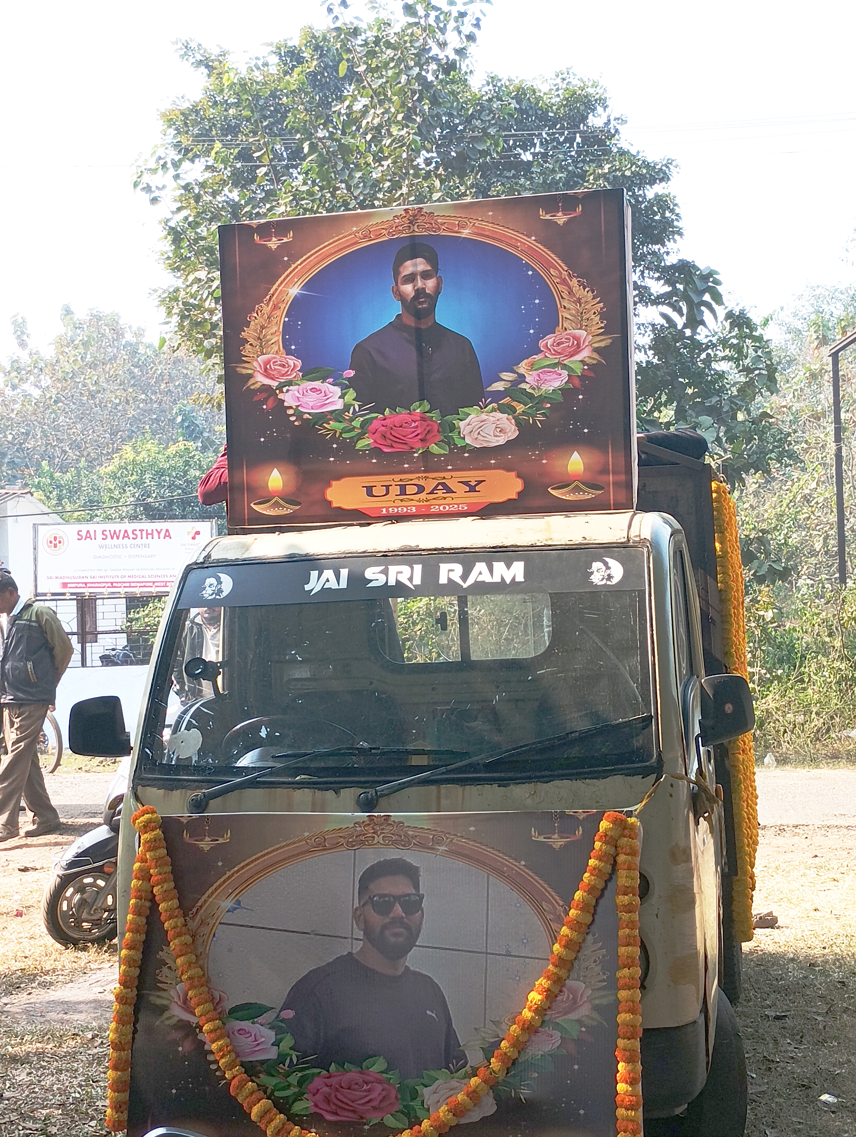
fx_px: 1743
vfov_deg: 36.1
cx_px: 428
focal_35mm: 53
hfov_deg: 27.6
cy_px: 568
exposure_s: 1/256
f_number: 1.8
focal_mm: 4.26
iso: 50
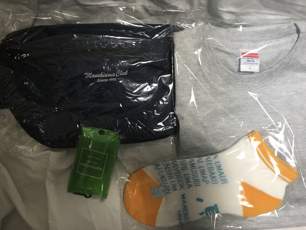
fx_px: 256
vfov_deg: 48.2
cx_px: 153
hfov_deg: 61.7
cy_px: 115
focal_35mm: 29
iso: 80
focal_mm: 4.15
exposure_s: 1/30
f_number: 2.2
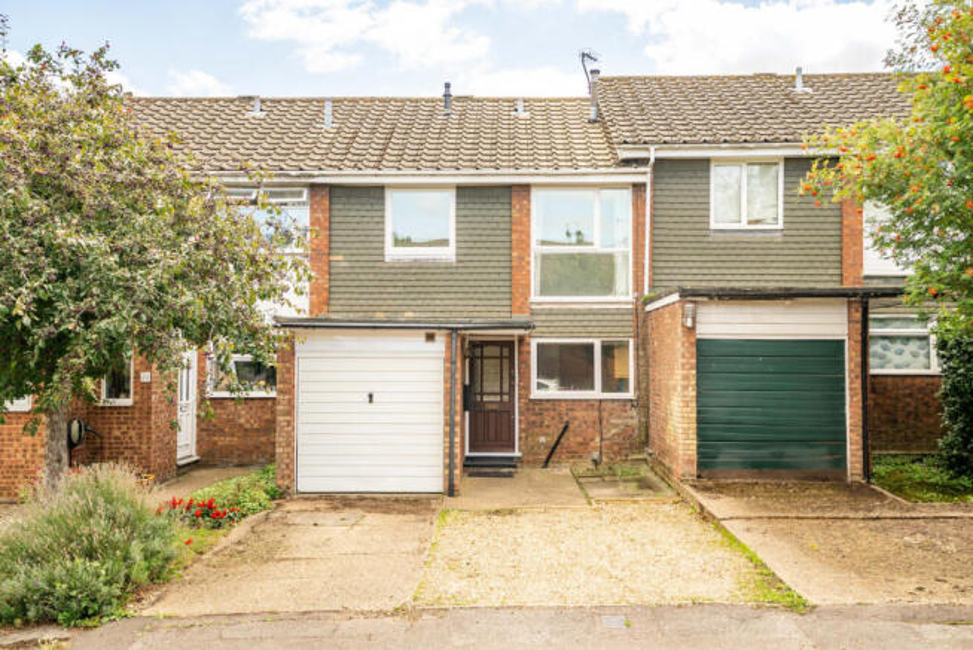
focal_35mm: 34
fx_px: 920
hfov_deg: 55.8
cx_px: 486
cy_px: 325
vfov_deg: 38.9
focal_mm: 34
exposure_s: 1/80
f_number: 4.5
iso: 80
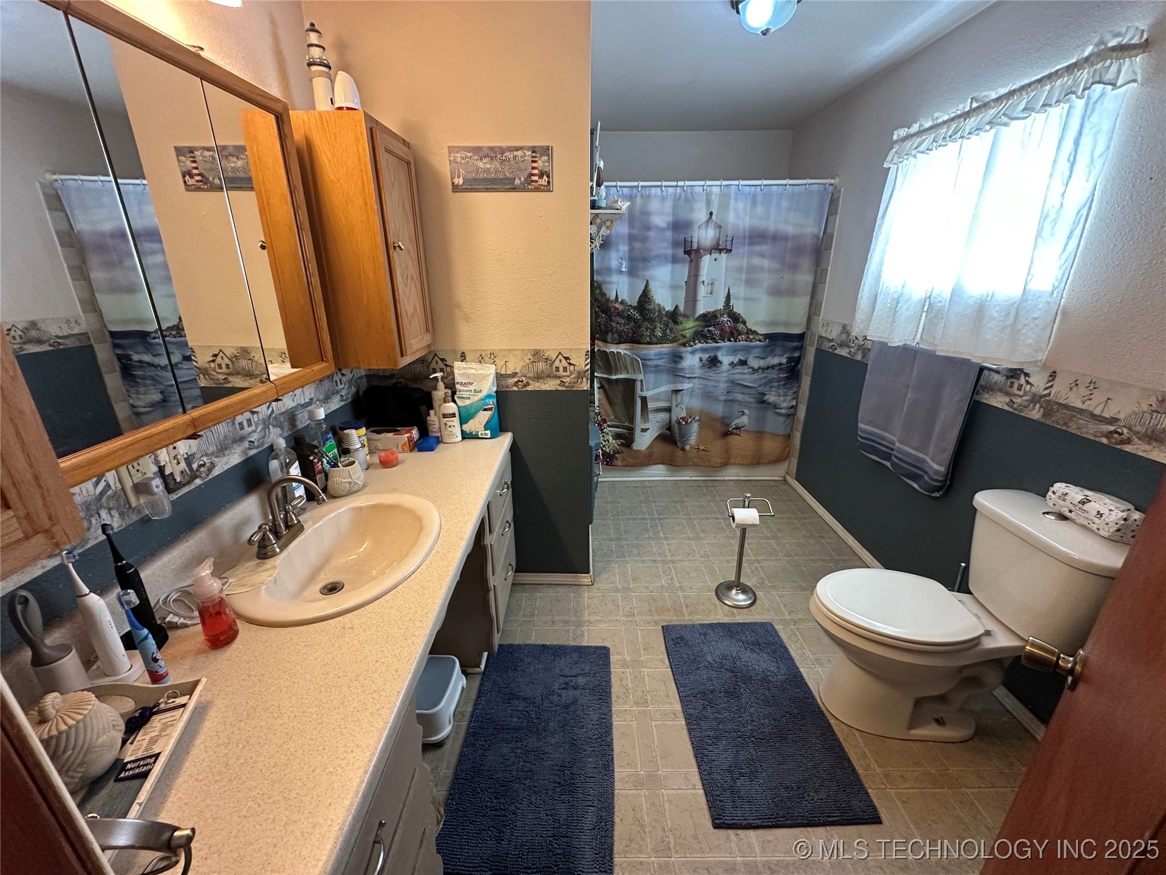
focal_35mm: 14
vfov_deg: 85.7
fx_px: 472
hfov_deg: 102.1
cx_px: 583
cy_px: 438
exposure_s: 1/60
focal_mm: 2.22
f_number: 2.2
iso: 400
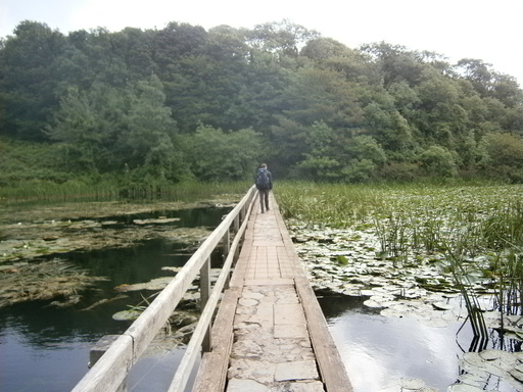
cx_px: 262
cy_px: 196
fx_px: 393
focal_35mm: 26
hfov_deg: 67.3
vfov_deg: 53.1
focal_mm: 4.7
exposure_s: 1/640
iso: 80
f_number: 2.8
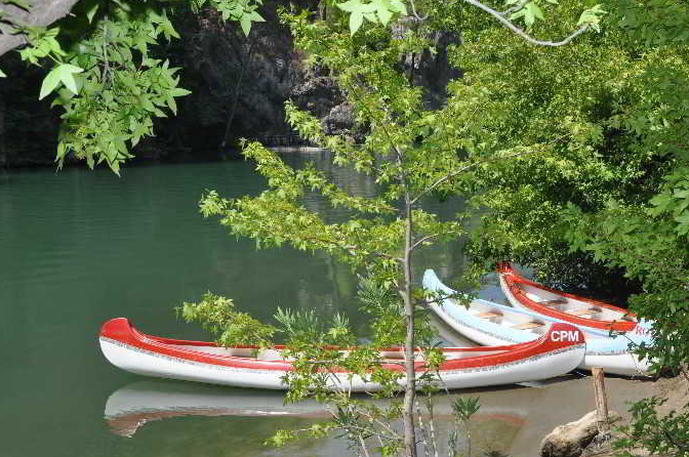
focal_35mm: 50
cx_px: 398
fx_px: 956
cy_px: 260
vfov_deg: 26.9
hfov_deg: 39.6
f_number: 13
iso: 200
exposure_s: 1/200
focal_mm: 28
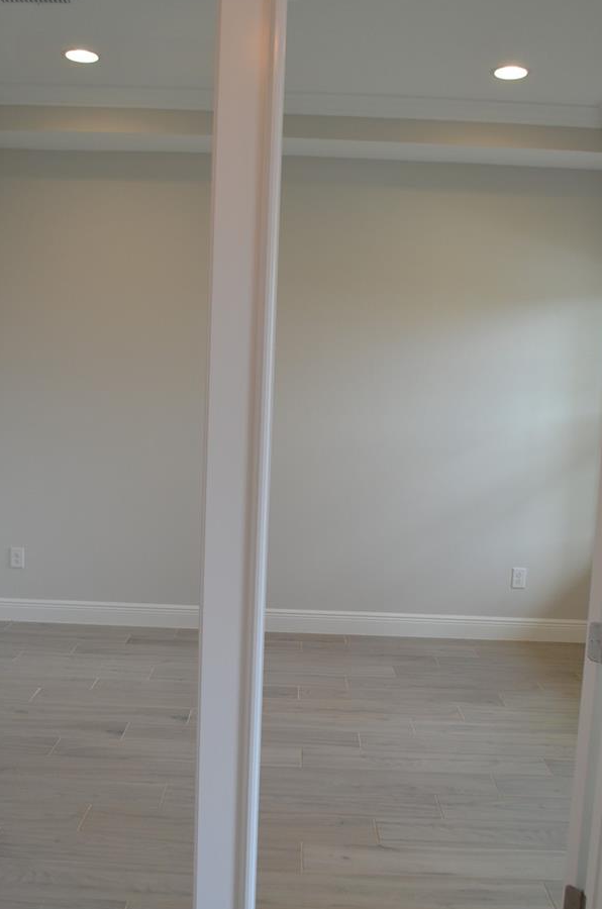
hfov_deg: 36.7
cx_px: 300
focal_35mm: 36
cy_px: 464
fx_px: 907
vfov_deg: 53.2
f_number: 4.5
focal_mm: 18
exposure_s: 1/80
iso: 400
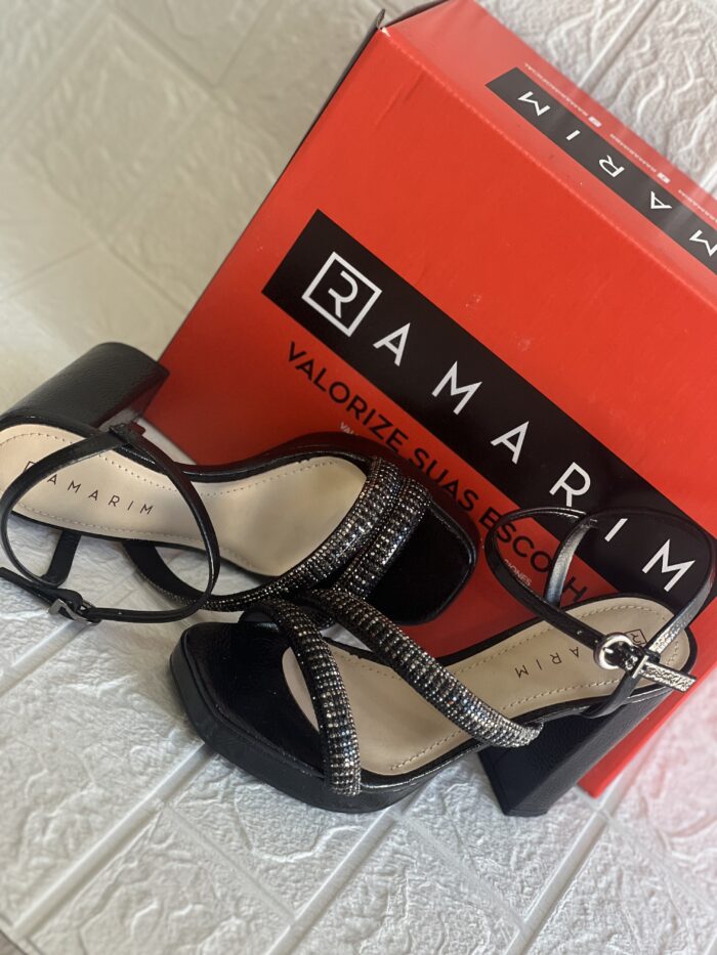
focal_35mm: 77
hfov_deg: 19.1
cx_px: 358
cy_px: 478
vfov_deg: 25.3
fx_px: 2126
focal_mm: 9
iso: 160
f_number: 2.8
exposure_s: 1/60
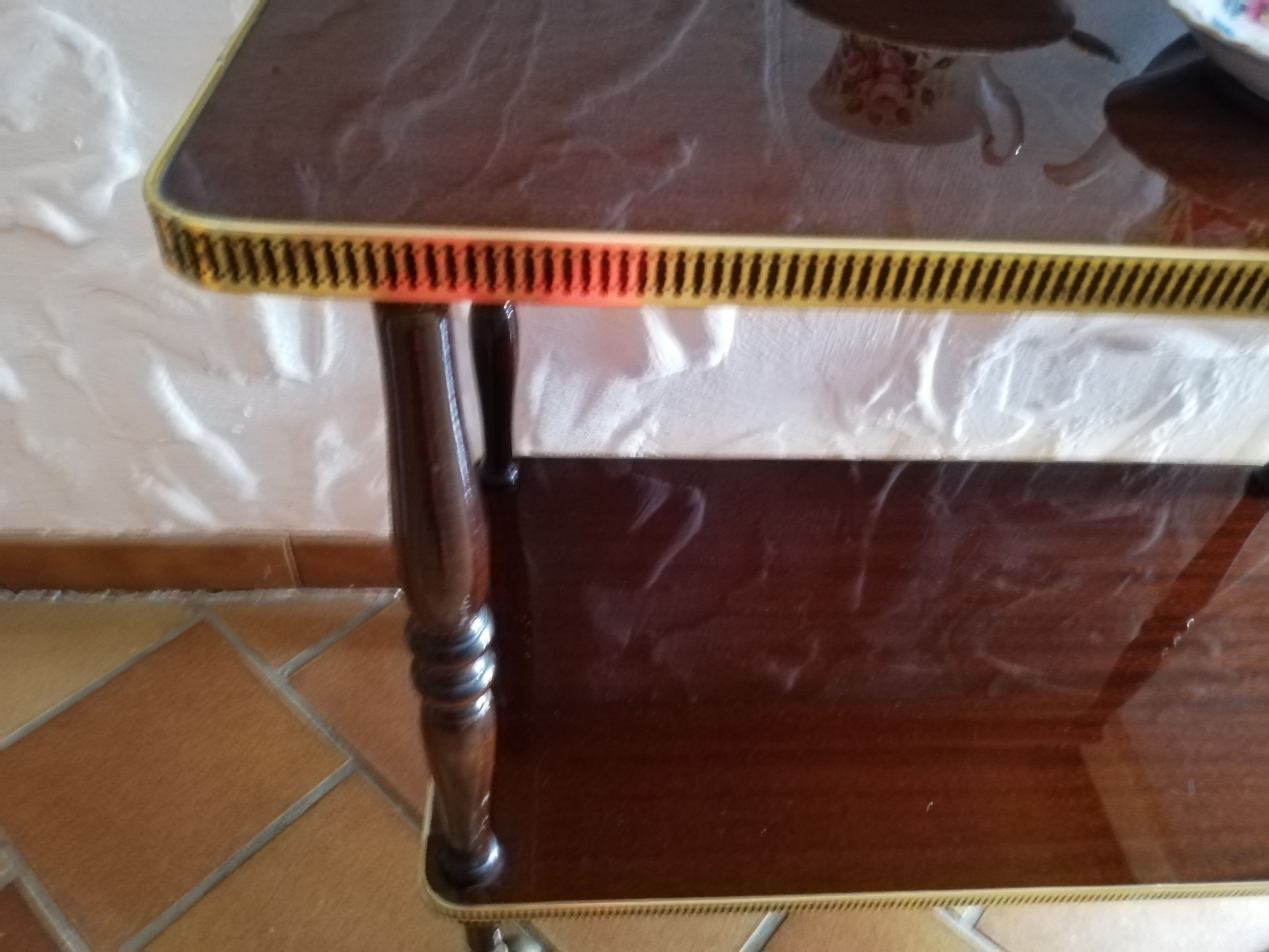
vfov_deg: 53.1
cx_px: 634
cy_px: 476
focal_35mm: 26
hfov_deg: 67.3
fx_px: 953
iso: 640
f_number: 2.2
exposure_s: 1/16.7
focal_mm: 3.81
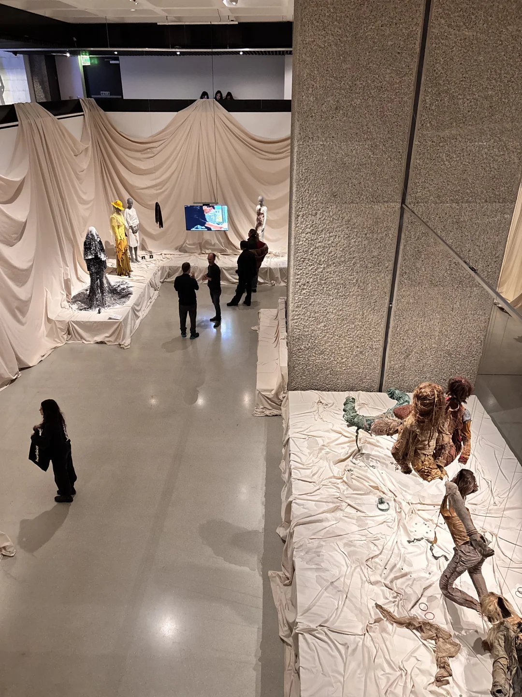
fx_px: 523
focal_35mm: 26
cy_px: 348
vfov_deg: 67.3
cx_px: 261
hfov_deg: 53.1
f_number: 1.6
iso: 640
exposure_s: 1/40
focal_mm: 5.96
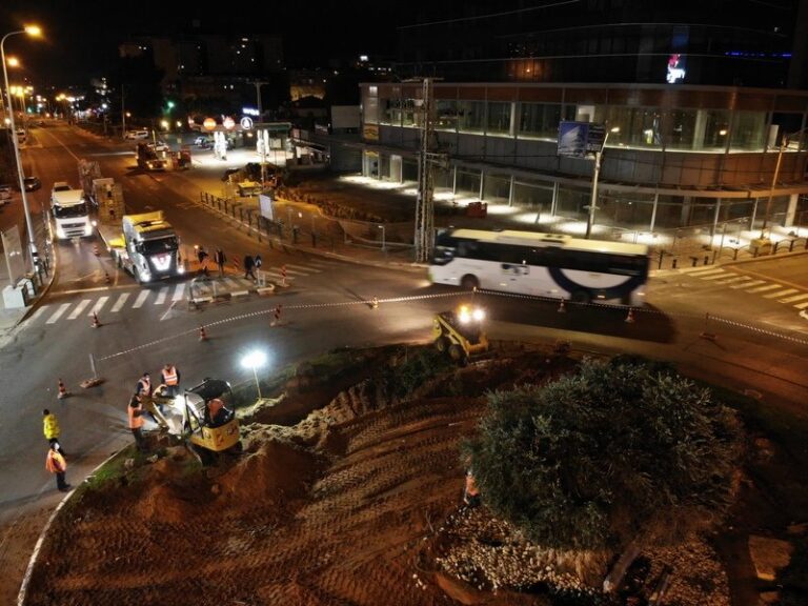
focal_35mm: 24
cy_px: 303
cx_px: 404
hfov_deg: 71.6
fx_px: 560
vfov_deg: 56.8
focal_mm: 4.5
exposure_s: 1/8
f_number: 2.8
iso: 800
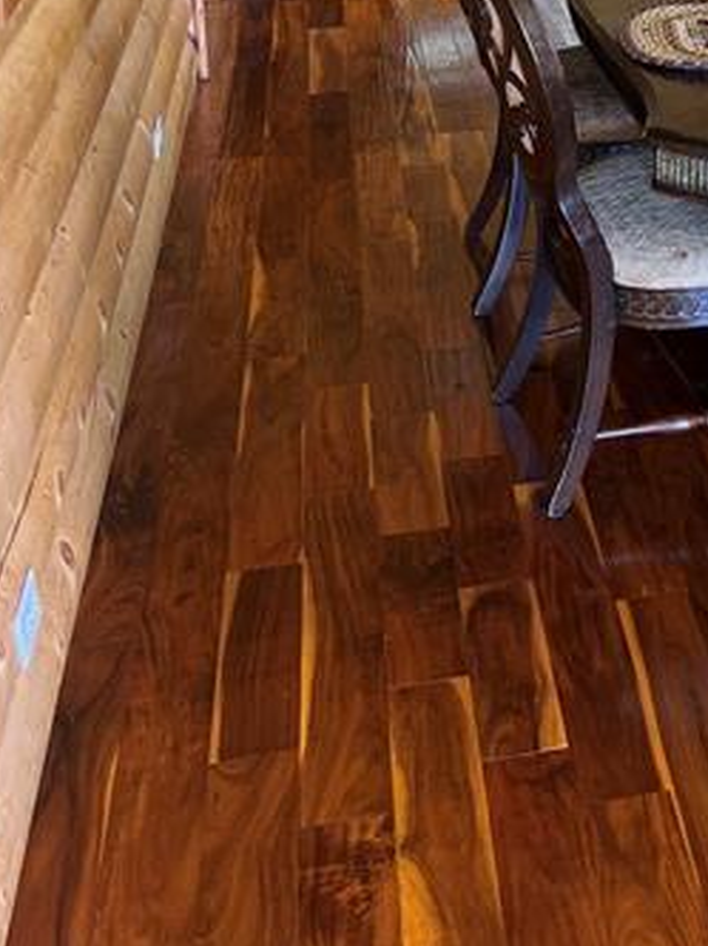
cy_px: -116
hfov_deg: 22.9
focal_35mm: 60
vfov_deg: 28.9
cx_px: 778
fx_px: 1639
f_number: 1.5
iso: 100
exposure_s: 1/60
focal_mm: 5.7
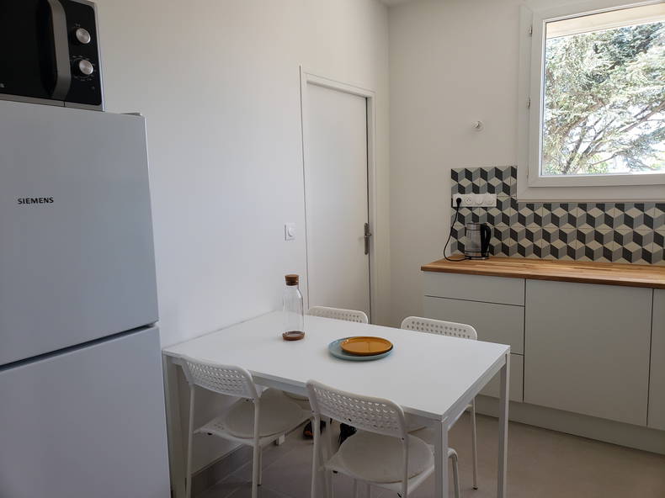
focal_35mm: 26
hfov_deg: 67.3
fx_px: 499
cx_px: 332
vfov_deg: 53.0
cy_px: 249
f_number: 2.4
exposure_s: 1/120
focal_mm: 4.3
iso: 100
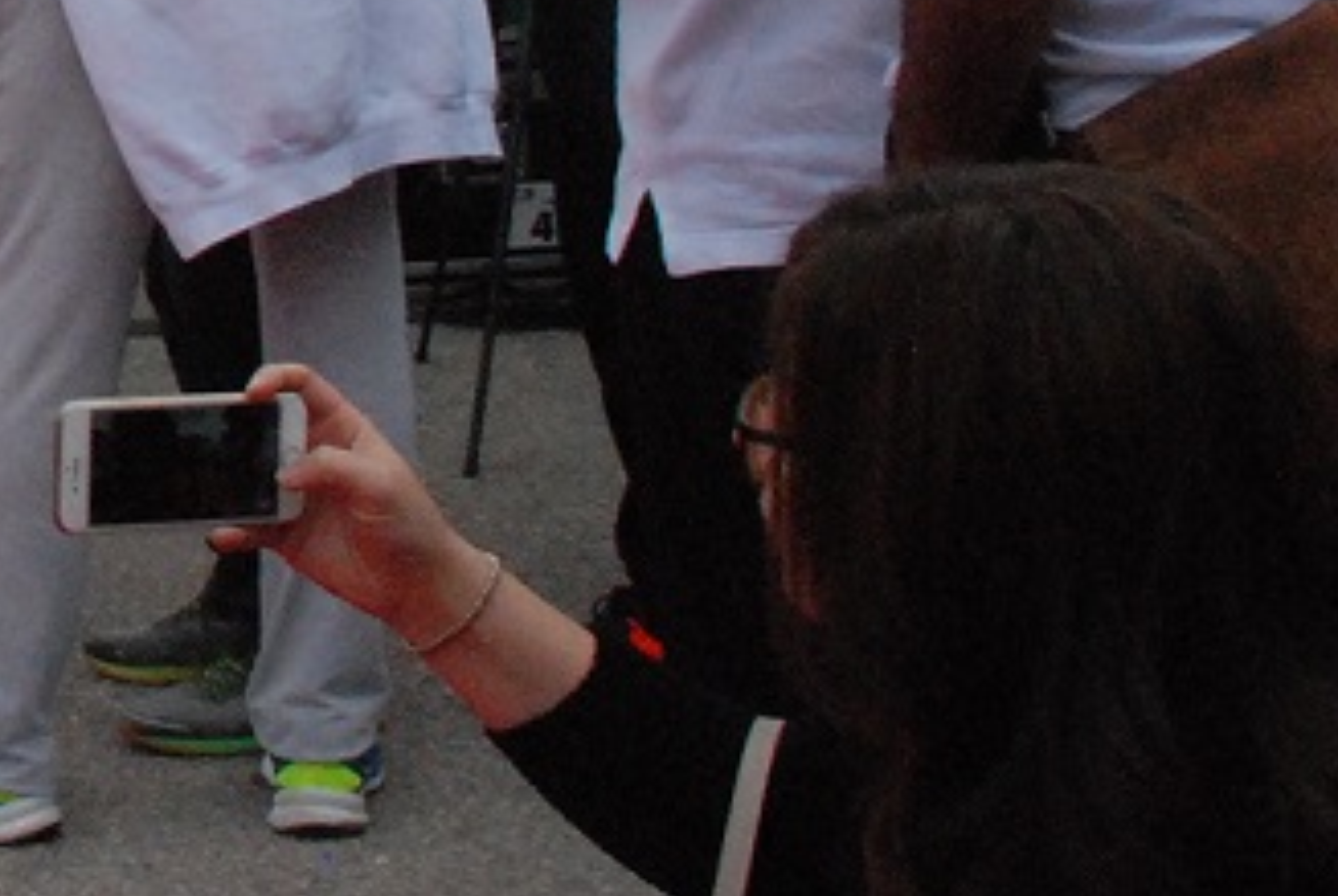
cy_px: -565
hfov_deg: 15.7
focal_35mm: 112
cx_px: -1056
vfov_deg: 11.6
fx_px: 4168
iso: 1600
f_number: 11
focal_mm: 18
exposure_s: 1/500
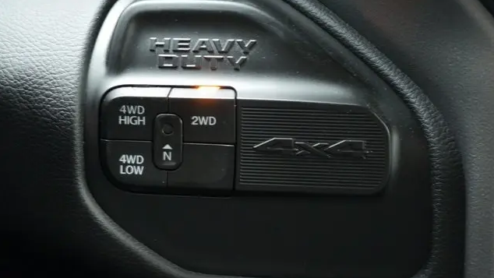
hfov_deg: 27.5
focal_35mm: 77
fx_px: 1009
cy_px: 134
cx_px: 246
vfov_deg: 15.7
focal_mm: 35
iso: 3200
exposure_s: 1/8
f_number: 5.6
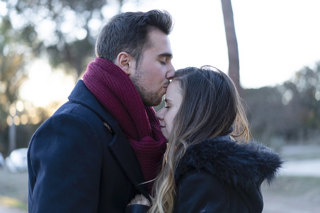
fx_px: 489
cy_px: 106
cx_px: 160
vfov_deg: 24.6
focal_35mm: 55
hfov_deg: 36.2
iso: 100
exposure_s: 1/200
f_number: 1.8
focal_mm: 55
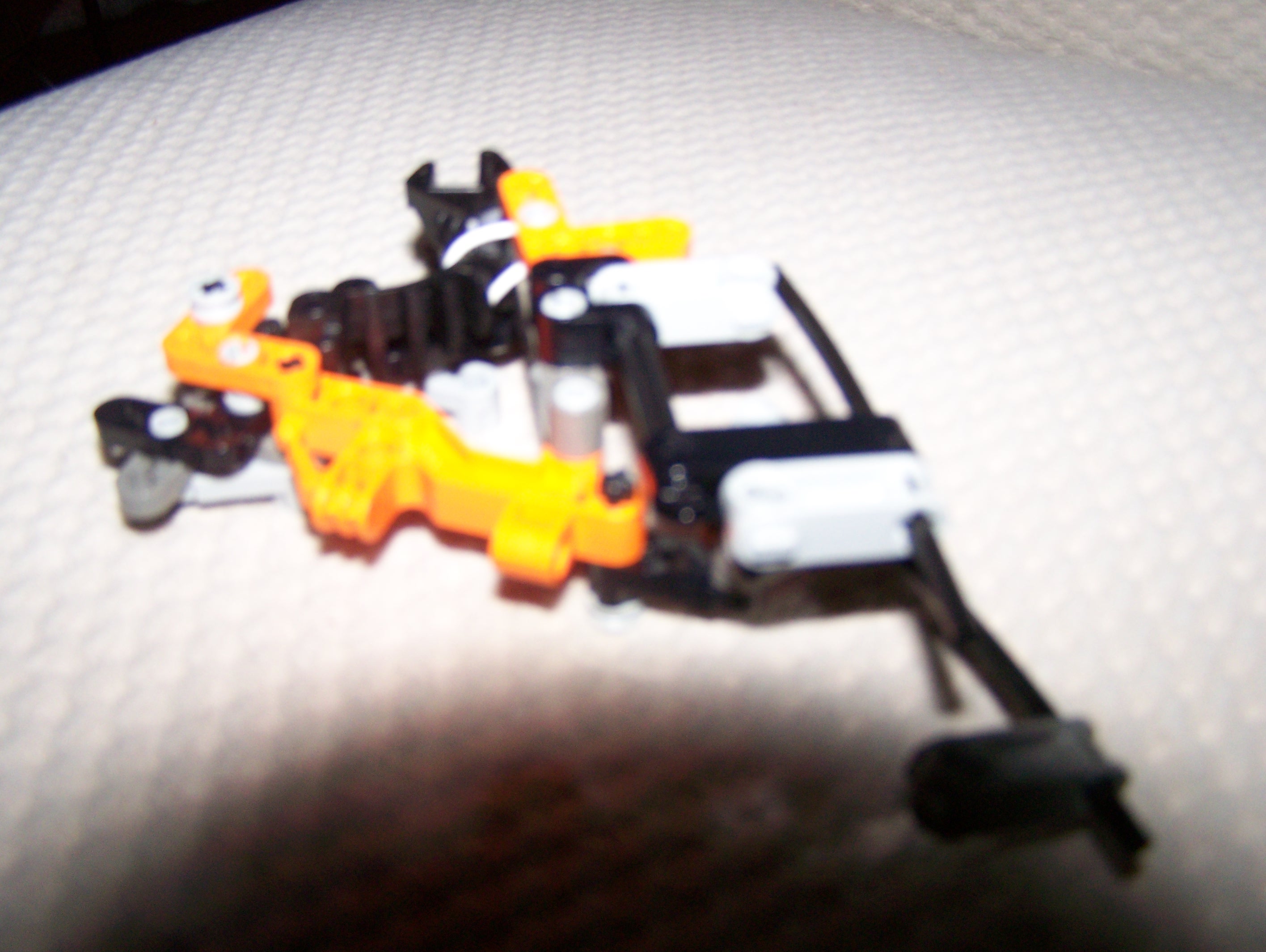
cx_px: 633
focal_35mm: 38
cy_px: 476
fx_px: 1391
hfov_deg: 48.9
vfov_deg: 37.8
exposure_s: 1/60
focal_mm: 6.3
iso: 160
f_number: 2.8
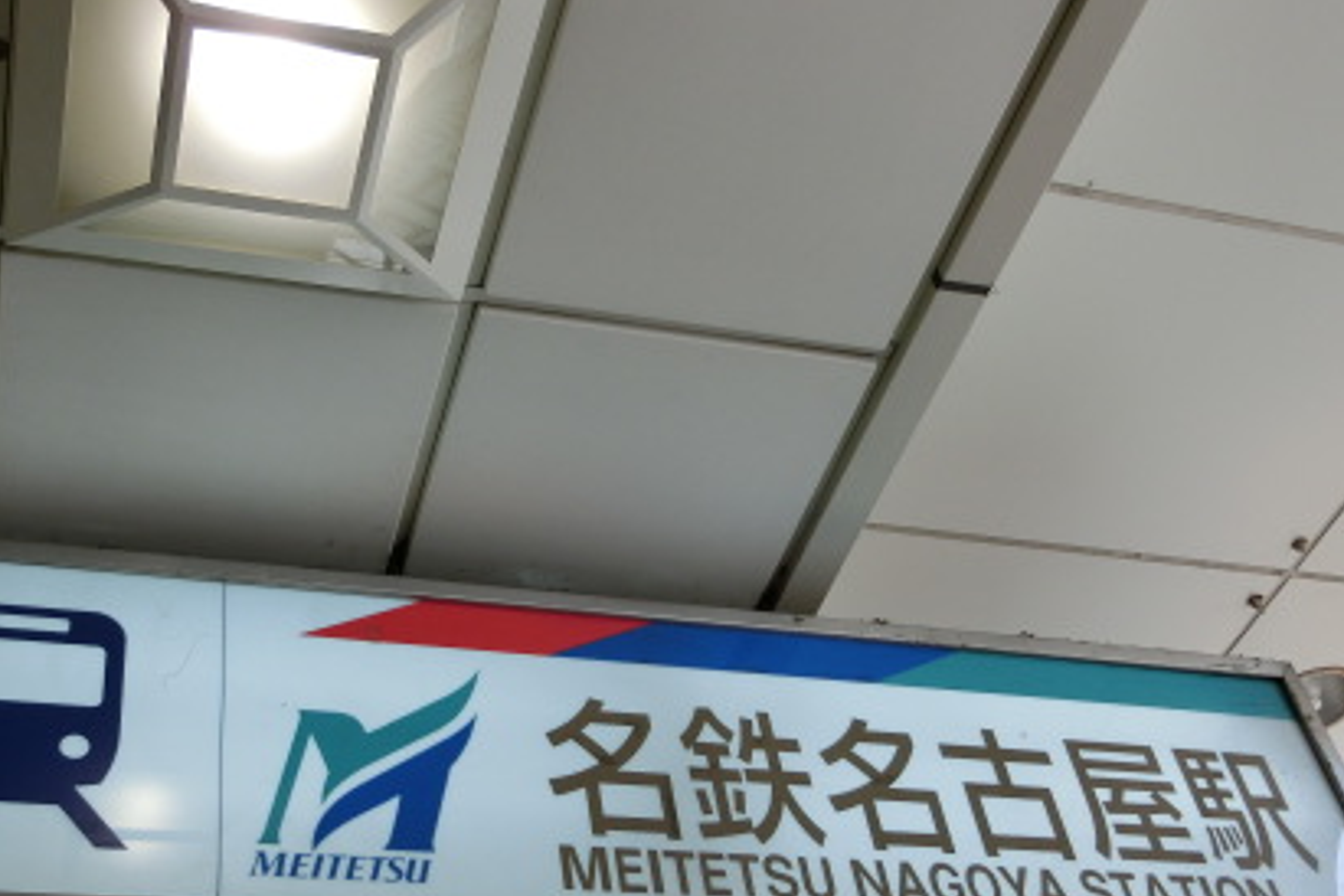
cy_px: 513
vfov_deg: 28.6
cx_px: 569
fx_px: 1755
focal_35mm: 47
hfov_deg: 41.8
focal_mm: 5.2
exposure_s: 1/125
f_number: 3.7
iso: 80
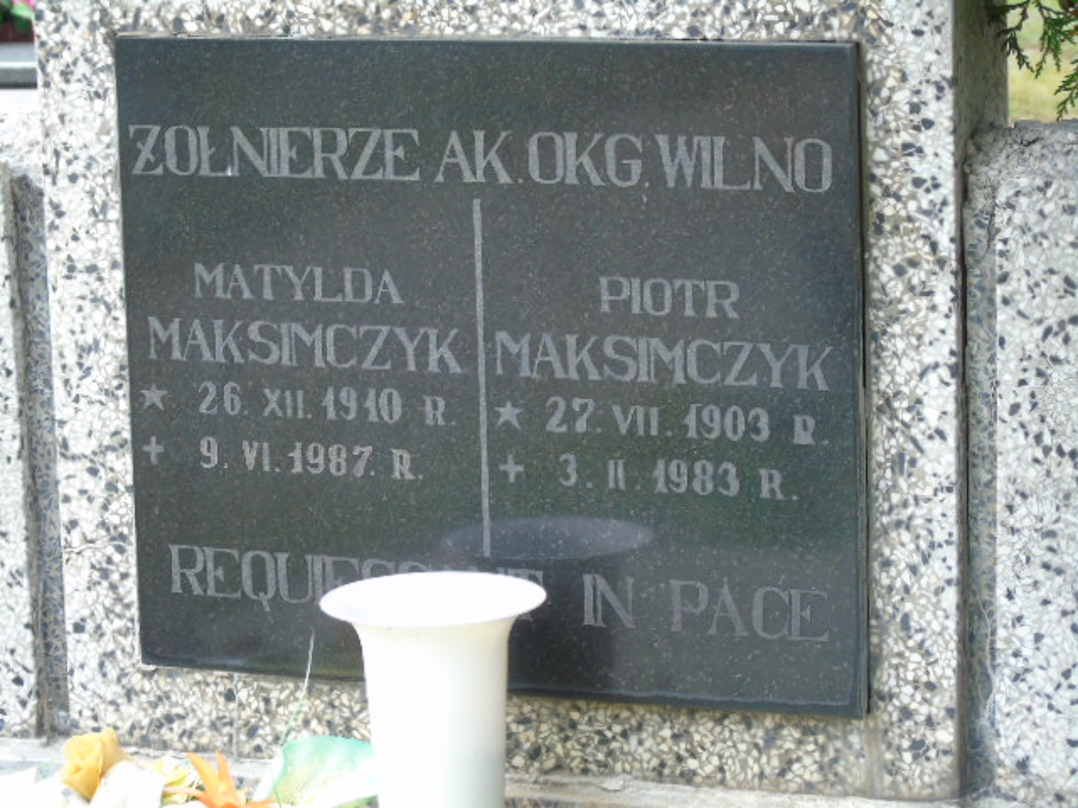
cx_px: 539
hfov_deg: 13.9
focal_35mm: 142
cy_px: 404
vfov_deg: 10.4
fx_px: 4422
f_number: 4.7
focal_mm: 25
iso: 200
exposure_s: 1/125
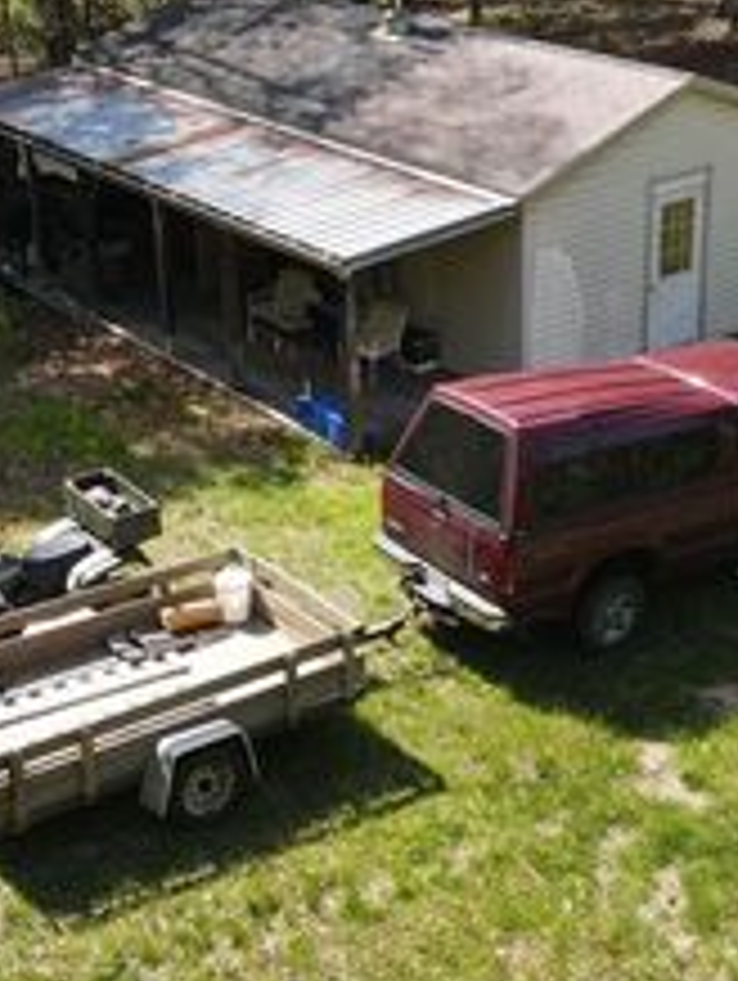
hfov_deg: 26.6
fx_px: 1560
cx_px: 436
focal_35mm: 55
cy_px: 466
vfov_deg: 34.9
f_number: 2.8
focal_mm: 4.5
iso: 100
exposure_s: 1/240
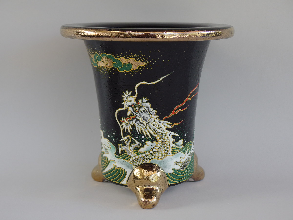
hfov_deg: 29.4
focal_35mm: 66
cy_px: 110
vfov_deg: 22.3
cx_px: 146
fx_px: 559
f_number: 2.8
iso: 200
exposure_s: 1/80
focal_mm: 14.1
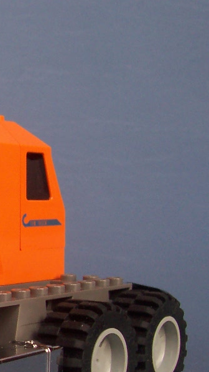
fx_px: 798
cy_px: 273
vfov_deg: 25.9
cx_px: -134
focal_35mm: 81
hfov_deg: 13.7
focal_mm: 5.6
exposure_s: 1/250
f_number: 2.8
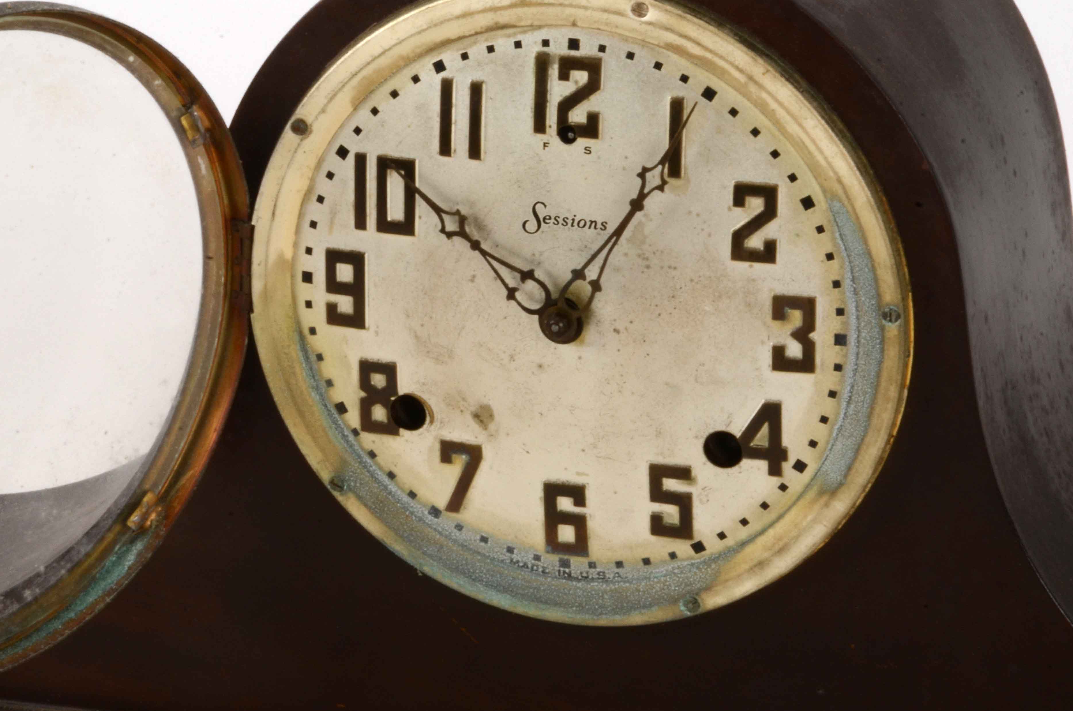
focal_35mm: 209
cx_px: 368
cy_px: 262
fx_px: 6206
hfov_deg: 9.9
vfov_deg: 6.6
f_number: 36
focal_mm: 105
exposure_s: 1/125
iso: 250
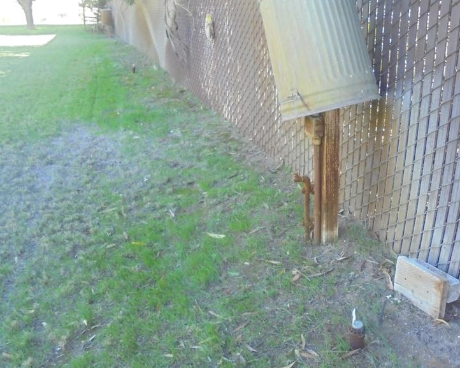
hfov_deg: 49.2
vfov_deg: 41.1
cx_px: 317
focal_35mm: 36
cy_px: 206
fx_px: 490
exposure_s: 1/160
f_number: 3.5
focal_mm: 4.6
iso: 400
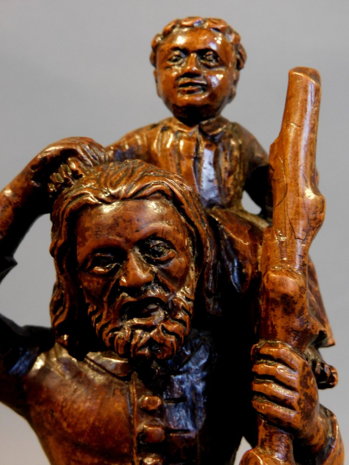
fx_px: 807
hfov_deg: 24.4
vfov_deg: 32.2
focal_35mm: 60
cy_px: 232
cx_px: 174
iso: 400
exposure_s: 1/25
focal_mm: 10.7
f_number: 4.2
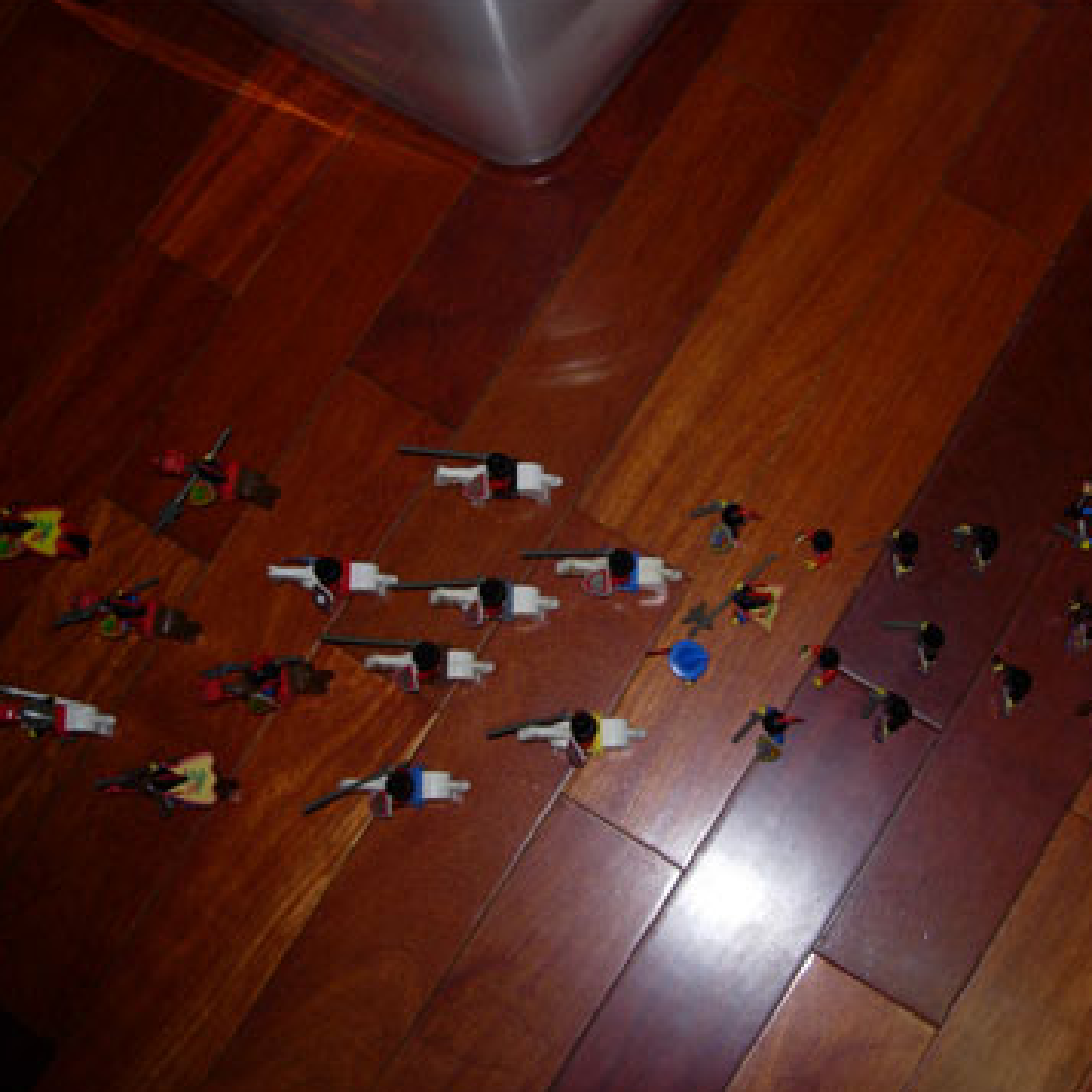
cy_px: 558
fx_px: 1677
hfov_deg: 36.0
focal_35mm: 47
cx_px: 630
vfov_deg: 36.1
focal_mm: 7.8
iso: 79
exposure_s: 1/64
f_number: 2.8
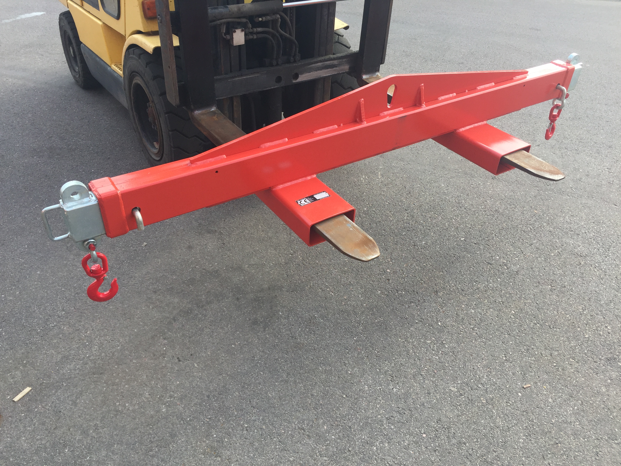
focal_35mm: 29
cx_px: 310
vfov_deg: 48.2
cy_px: 233
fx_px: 520
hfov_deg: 61.7
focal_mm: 4.15
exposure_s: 1/384
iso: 32
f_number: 2.2
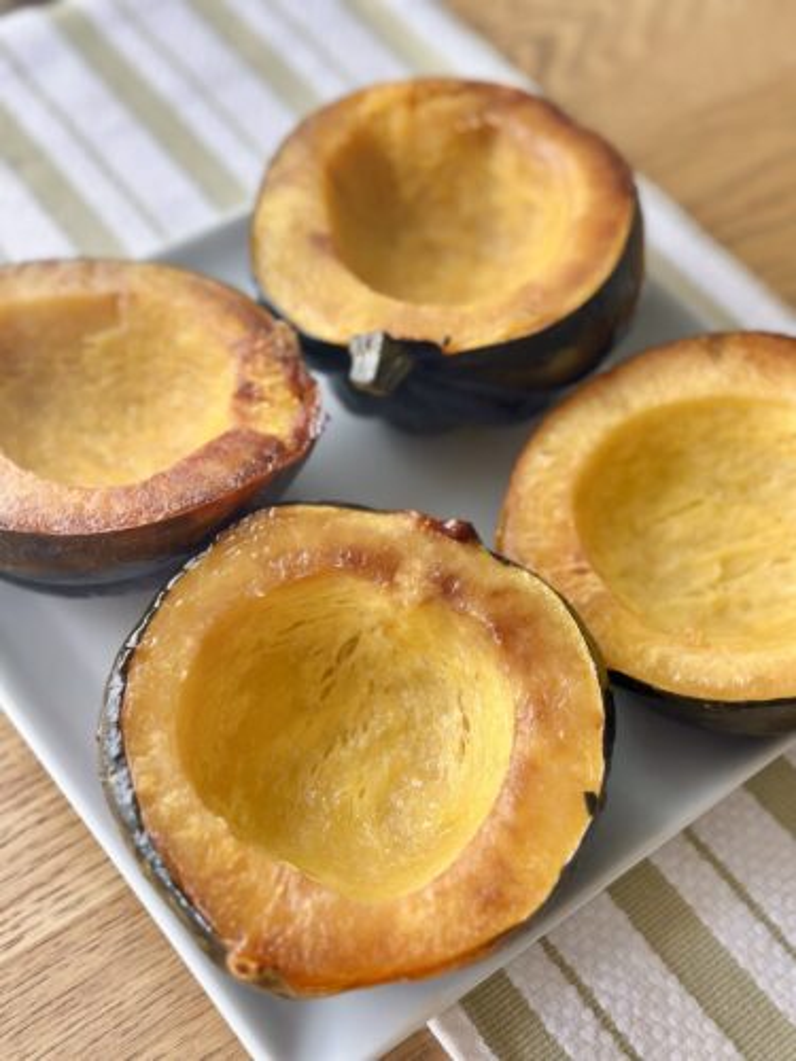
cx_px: 398
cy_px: 530
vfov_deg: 39.7
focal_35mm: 48
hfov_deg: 30.3
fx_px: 1472
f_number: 1.78
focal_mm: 6.86
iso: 125
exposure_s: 1/167
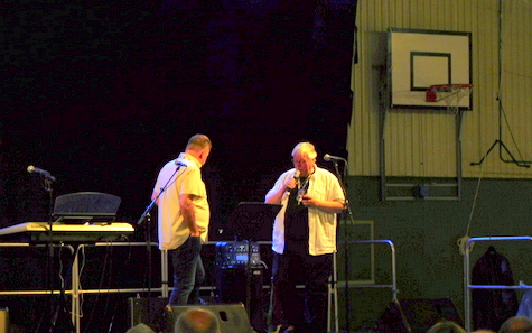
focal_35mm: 134
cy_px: 189
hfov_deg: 15.6
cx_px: 267
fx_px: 1943
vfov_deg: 9.8
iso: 200
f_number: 5
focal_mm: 22.3
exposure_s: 1/60
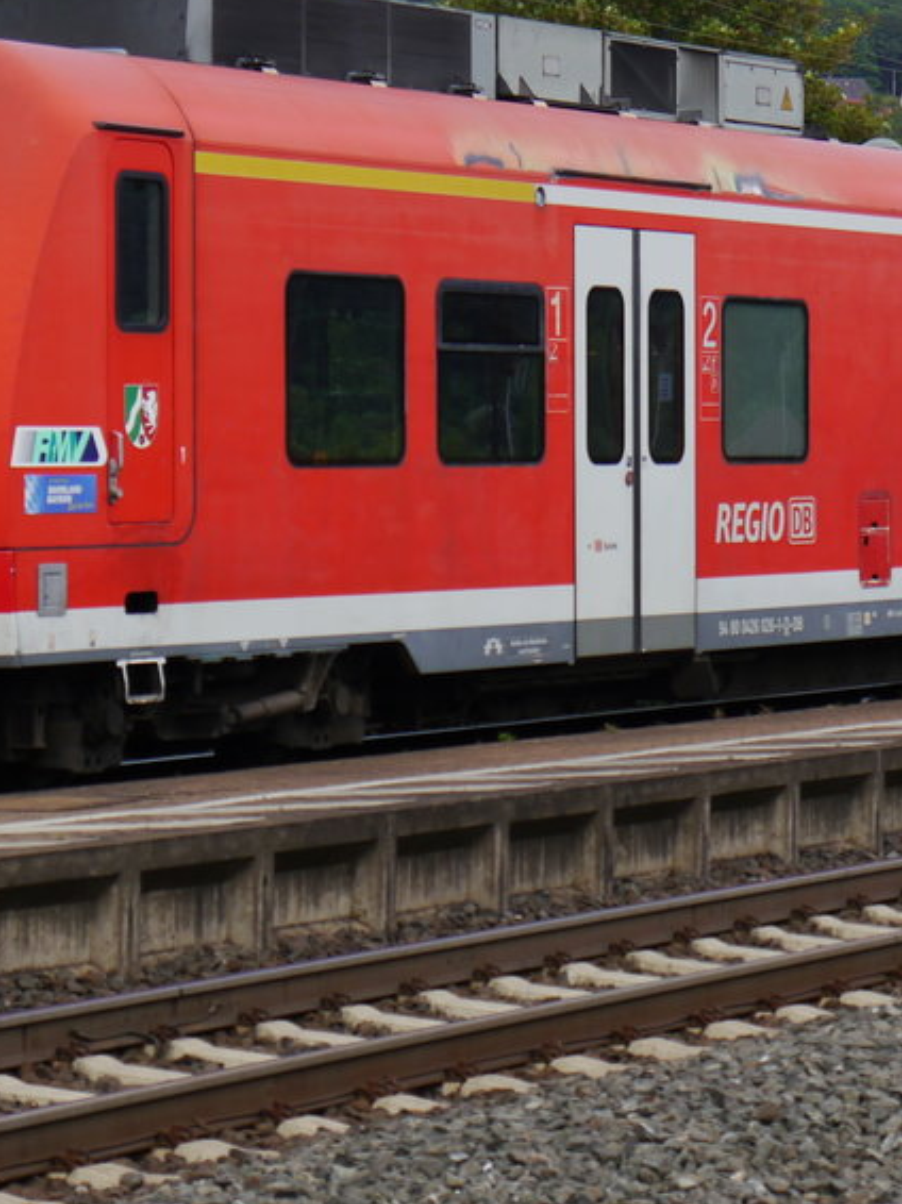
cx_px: 651
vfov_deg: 12.6
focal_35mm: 157
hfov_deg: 9.4
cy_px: 432
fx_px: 5459
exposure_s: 1/200
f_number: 6.3
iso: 160
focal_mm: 37
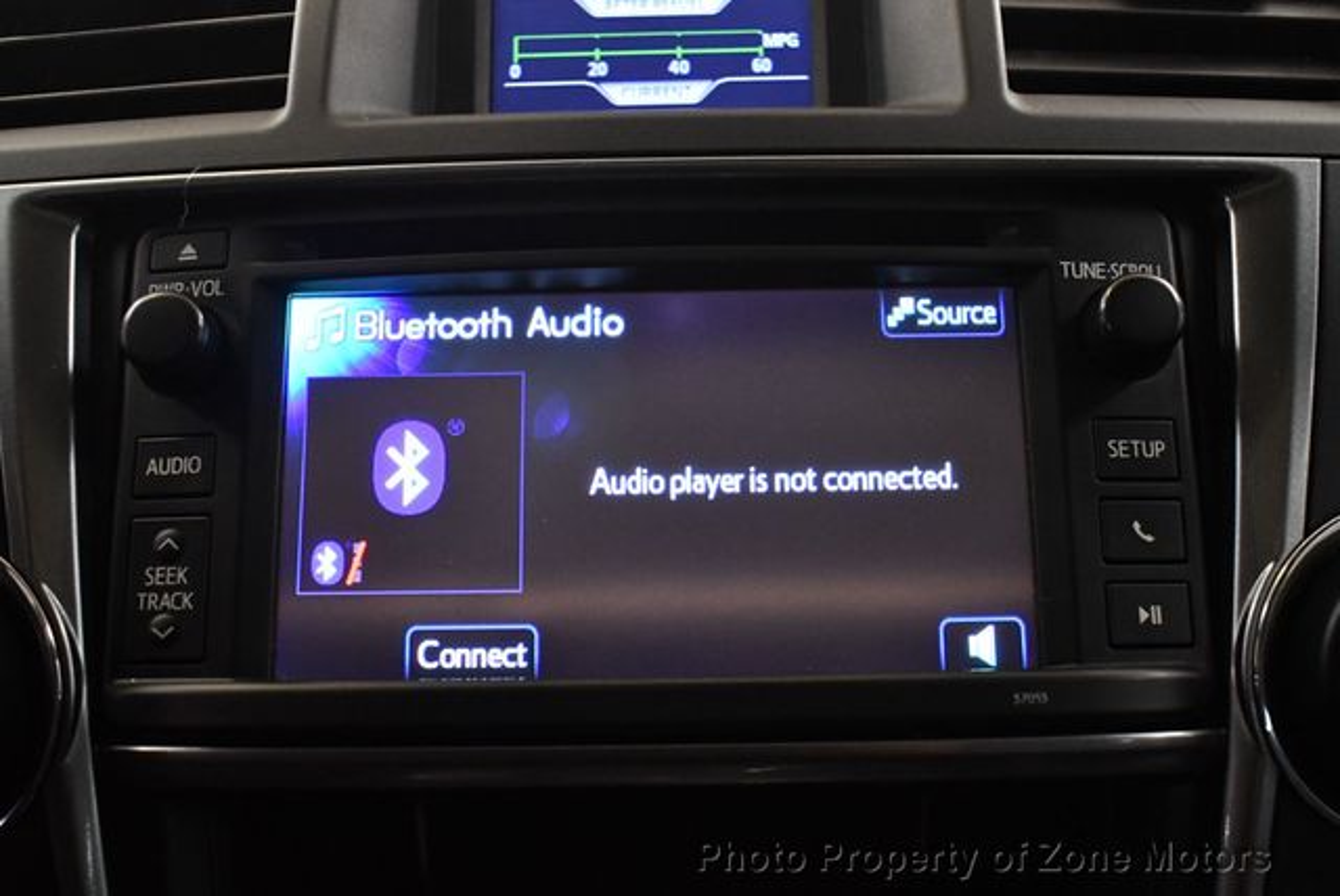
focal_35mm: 40
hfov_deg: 48.4
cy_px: 448
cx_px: 670
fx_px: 1490
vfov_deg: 33.5
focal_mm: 20
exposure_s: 1/125
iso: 2800
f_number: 3.8
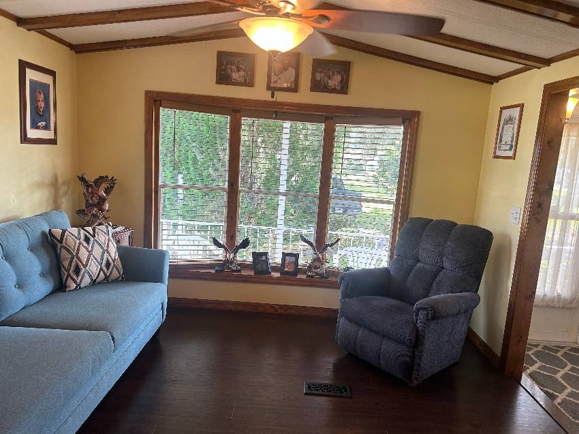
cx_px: 290
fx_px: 435
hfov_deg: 67.3
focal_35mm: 26
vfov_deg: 53.0
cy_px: 217
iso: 80
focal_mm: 5.7
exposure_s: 1/120
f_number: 1.5
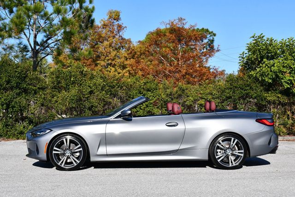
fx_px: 525
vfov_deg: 21.3
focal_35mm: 64
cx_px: 148
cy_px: 98
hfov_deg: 31.4
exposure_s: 1/320
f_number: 9
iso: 100
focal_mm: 32
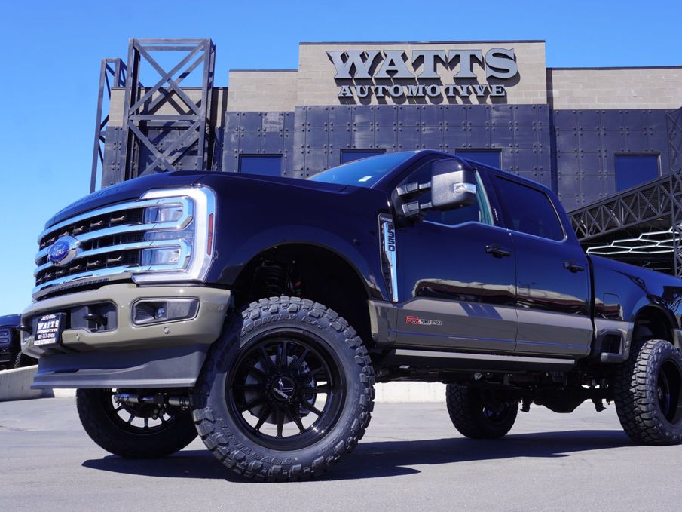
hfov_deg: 49.5
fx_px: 740
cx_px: 362
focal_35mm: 38
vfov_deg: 38.2
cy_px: 257
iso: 100
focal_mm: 23
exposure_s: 1/125
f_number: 8
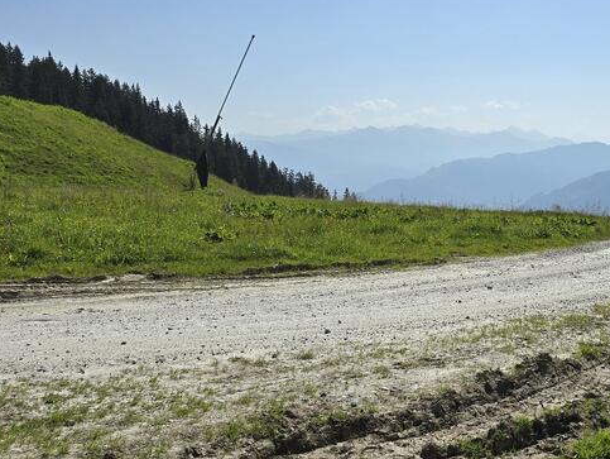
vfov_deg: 29.6
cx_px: 504
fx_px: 864
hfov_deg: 37.2
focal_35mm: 49
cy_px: 179
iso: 12
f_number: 1.7
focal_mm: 6.3
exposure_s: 1/2077
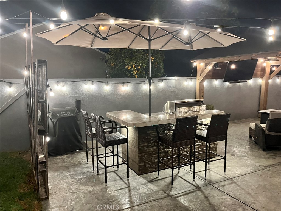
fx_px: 211
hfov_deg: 67.3
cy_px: 106
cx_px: 140
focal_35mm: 26
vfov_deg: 53.1
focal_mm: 5.1
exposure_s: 1/30
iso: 500
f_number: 1.6
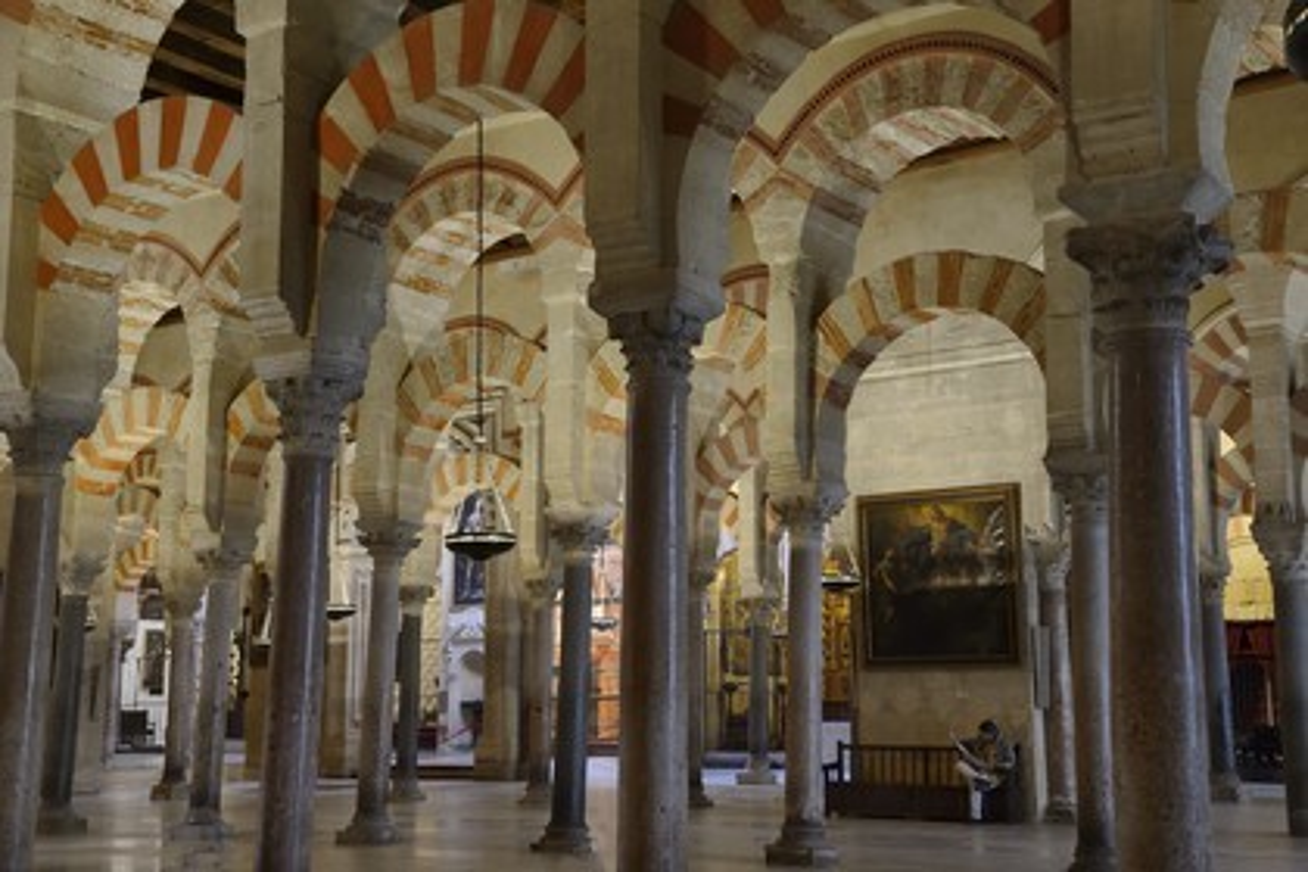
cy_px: 436
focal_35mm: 42
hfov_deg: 46.4
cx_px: 654
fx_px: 1526
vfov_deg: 31.9
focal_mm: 42
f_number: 9
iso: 1600
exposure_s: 1/2
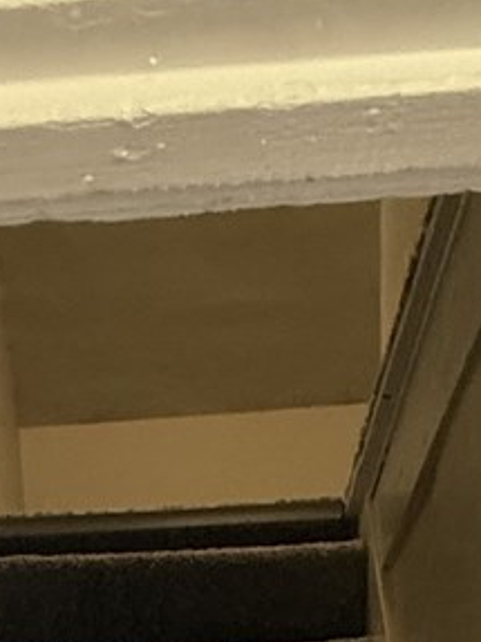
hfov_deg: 19.6
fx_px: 1391
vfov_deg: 13.8
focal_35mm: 75
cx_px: 186
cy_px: 1660
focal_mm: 2.22
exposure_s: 1/99
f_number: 2.2
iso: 250
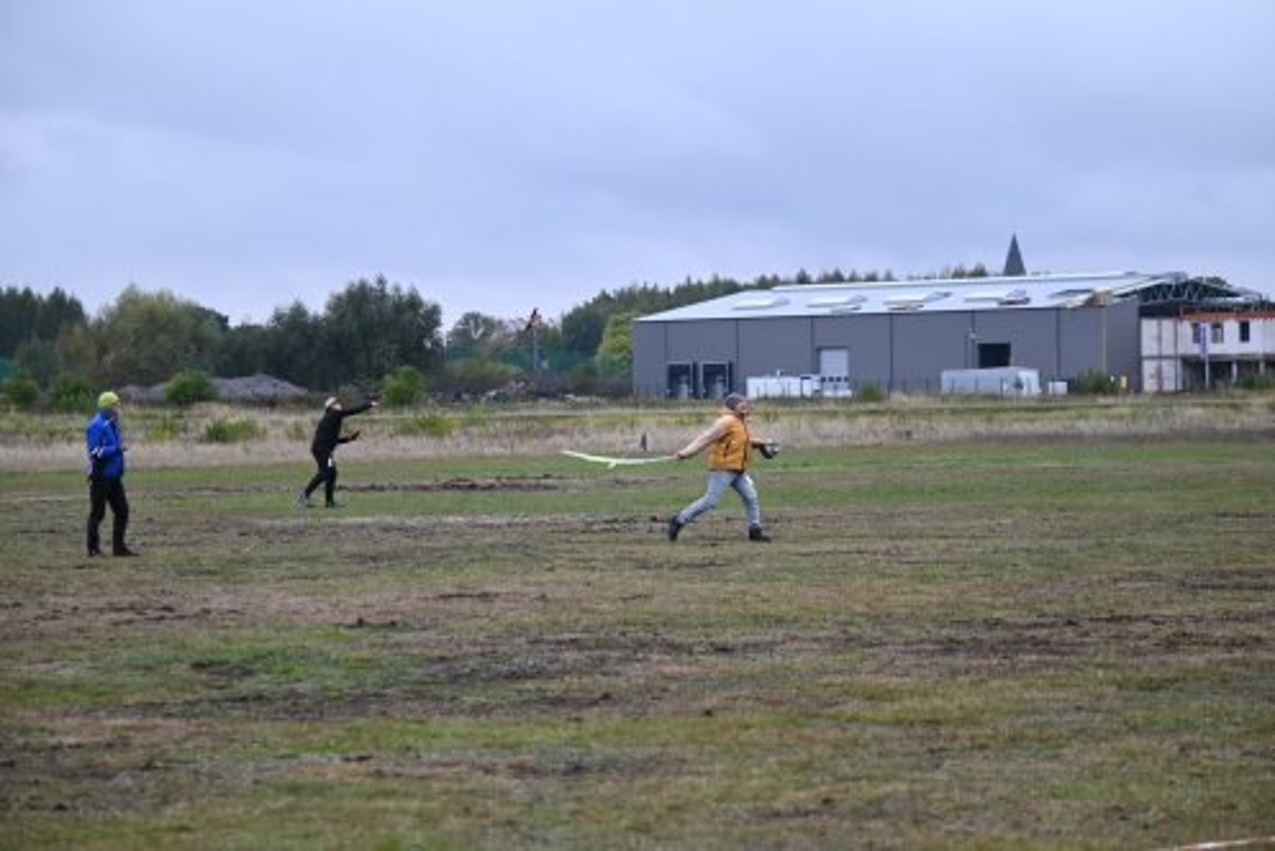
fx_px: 4784
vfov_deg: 10.2
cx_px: 638
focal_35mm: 135
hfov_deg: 15.2
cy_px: 426
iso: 1250
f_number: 4.8
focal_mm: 135
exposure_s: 1/2000
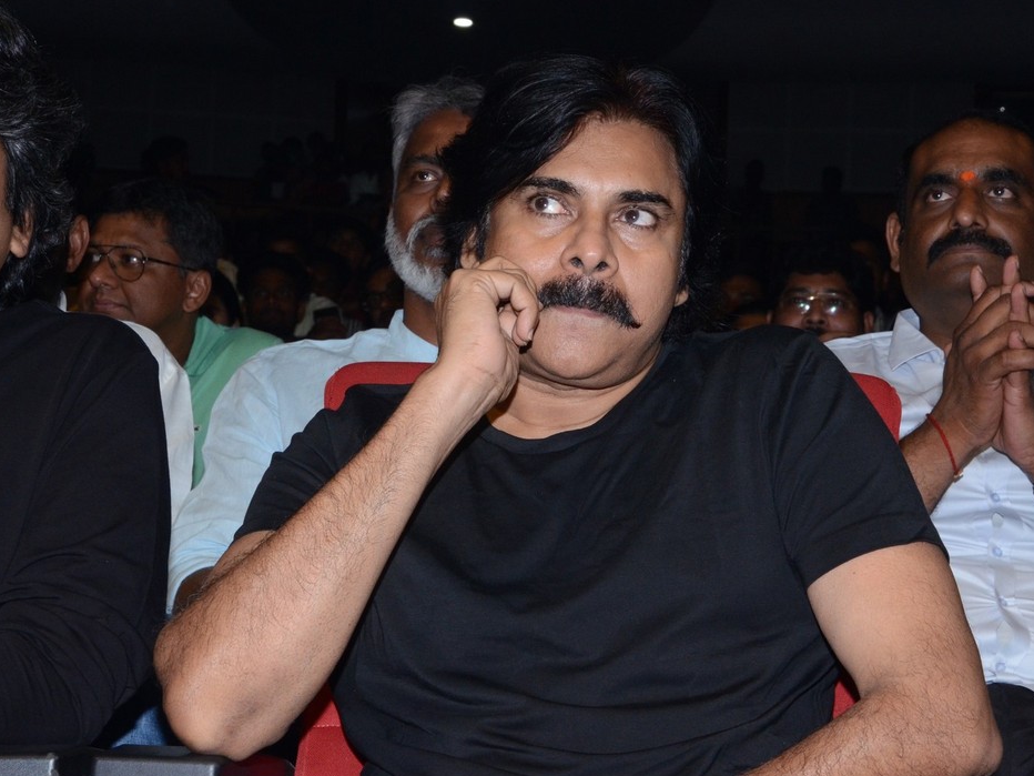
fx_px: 2897
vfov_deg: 15.2
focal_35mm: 97
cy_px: 400
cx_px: 592
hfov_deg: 20.2
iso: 1250
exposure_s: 1/125
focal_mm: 52
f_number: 13
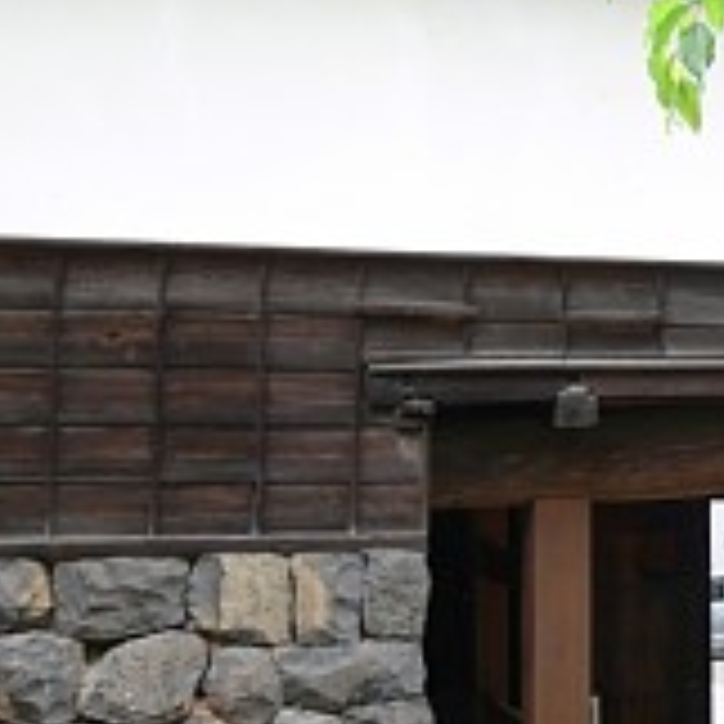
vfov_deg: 22.5
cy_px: 328
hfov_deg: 21.0
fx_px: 1822
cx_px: 859
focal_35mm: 77
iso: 80
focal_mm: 7.4
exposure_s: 1/60
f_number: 4
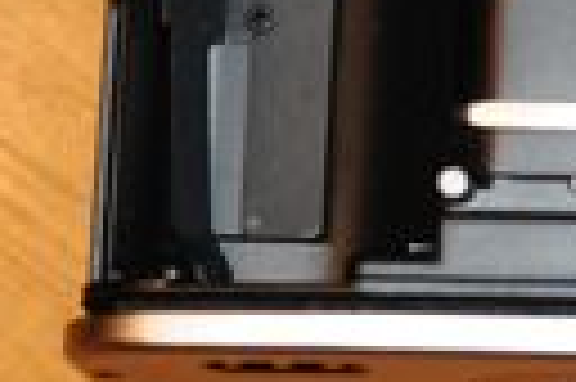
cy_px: -112
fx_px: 3995
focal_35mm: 250
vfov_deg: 5.5
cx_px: 963
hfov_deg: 8.0
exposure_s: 1/60
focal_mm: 50
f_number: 6.3
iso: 2000
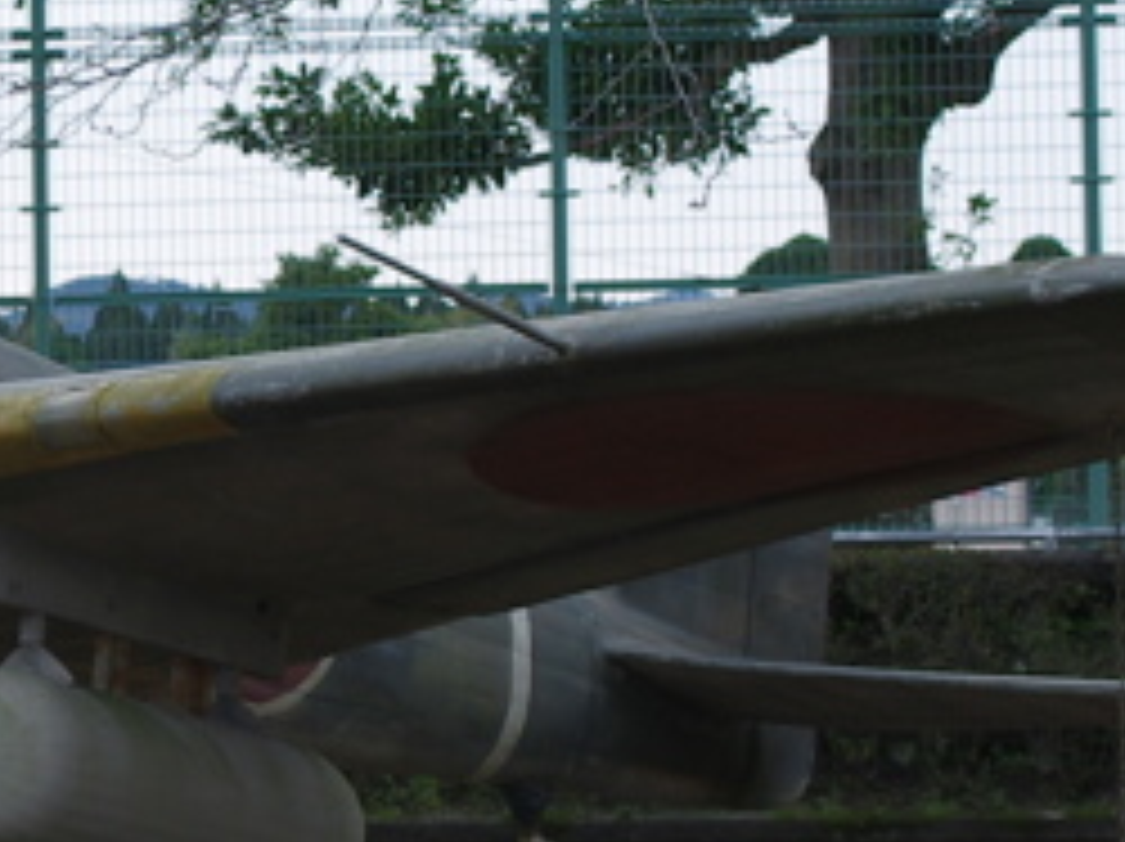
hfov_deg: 10.7
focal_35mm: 181
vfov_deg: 8.2
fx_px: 5877
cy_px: 324
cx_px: -324
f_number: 5.6
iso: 200
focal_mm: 31
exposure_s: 1/80
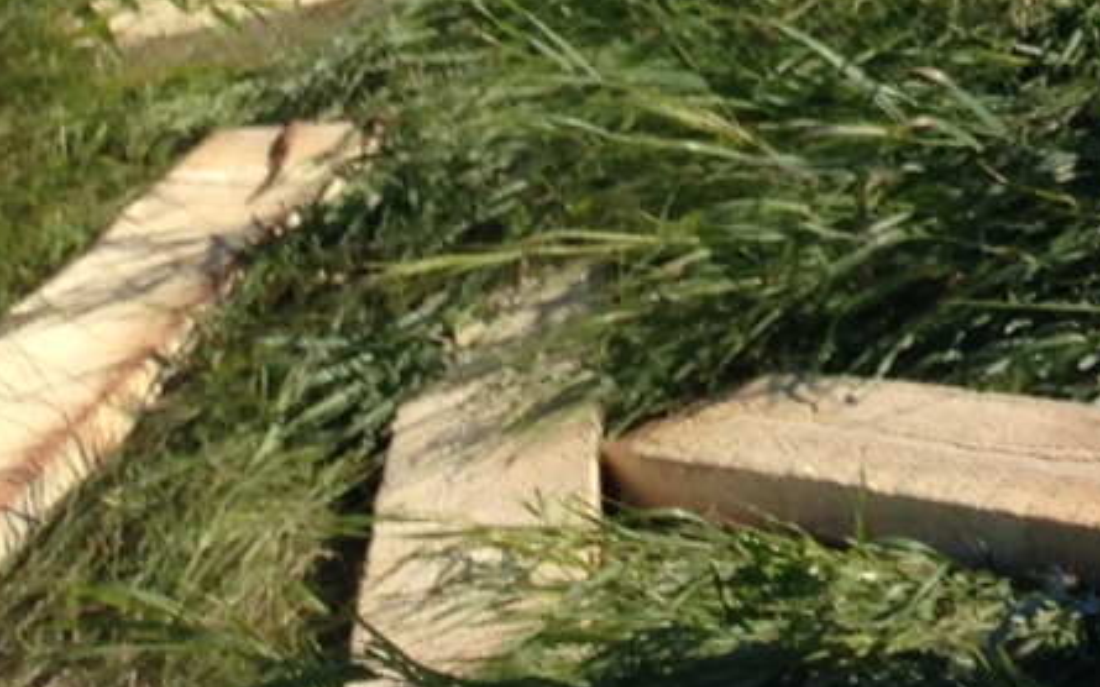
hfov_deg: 11.4
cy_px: -1100
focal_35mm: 161
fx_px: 4826
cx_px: 2400
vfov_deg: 7.5
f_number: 2.4
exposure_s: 1/1427
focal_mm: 4.12
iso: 50
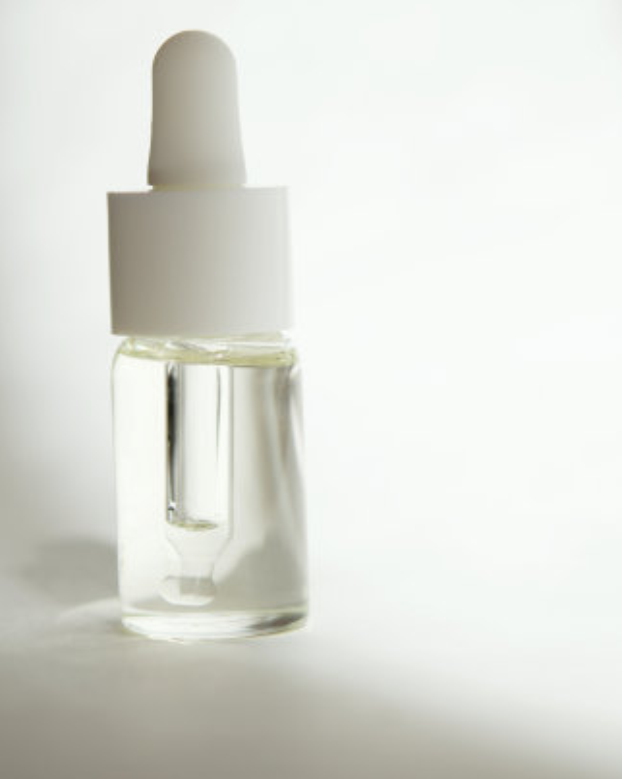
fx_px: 2948
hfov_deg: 12.0
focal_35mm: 128
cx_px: 326
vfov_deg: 15.0
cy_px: 390
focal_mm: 60
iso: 100
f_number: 4
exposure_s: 1/200
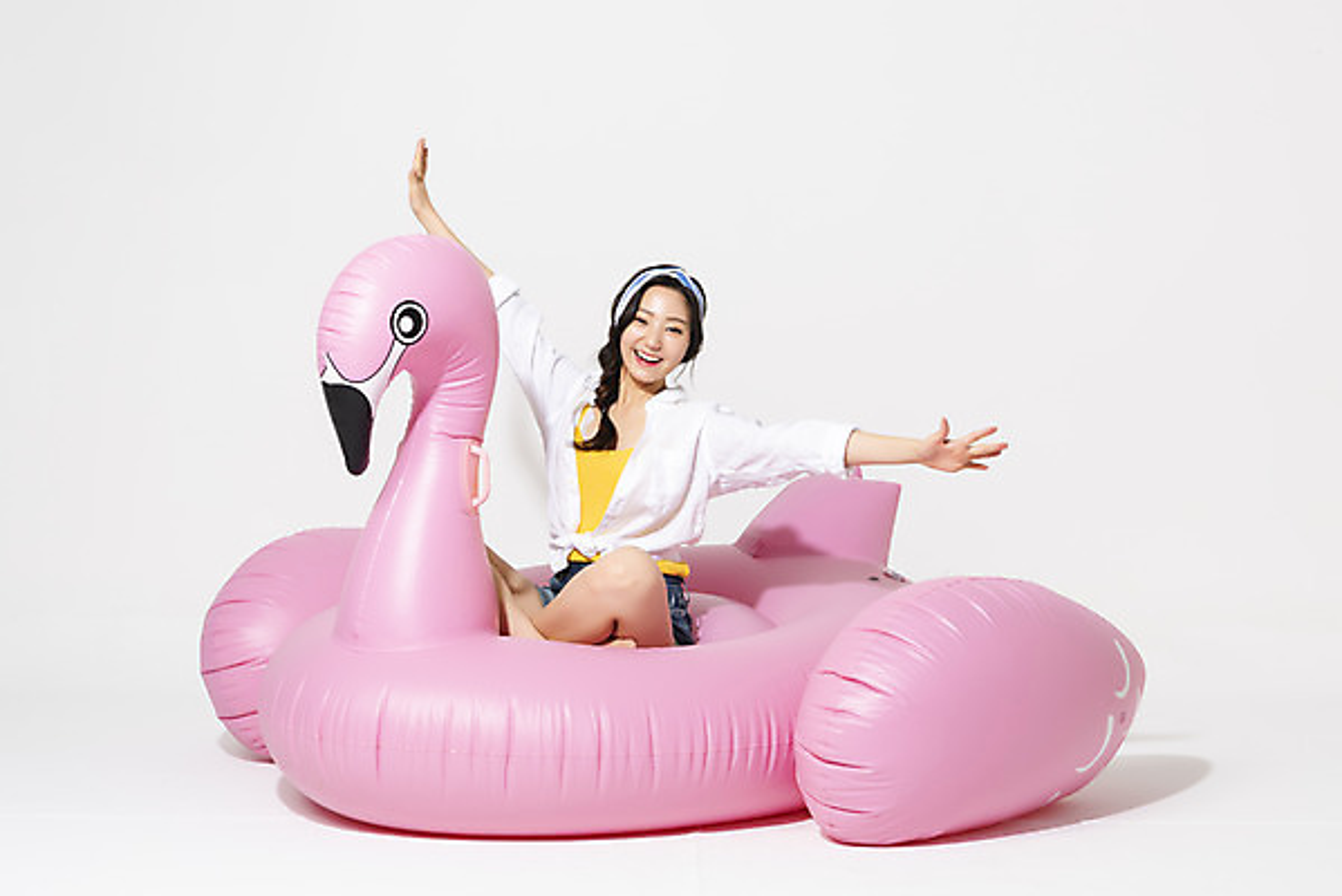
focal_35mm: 62
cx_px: 671
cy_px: 448
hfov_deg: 32.4
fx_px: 2312
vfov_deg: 21.9
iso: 100
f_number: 18
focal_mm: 62
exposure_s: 1/125
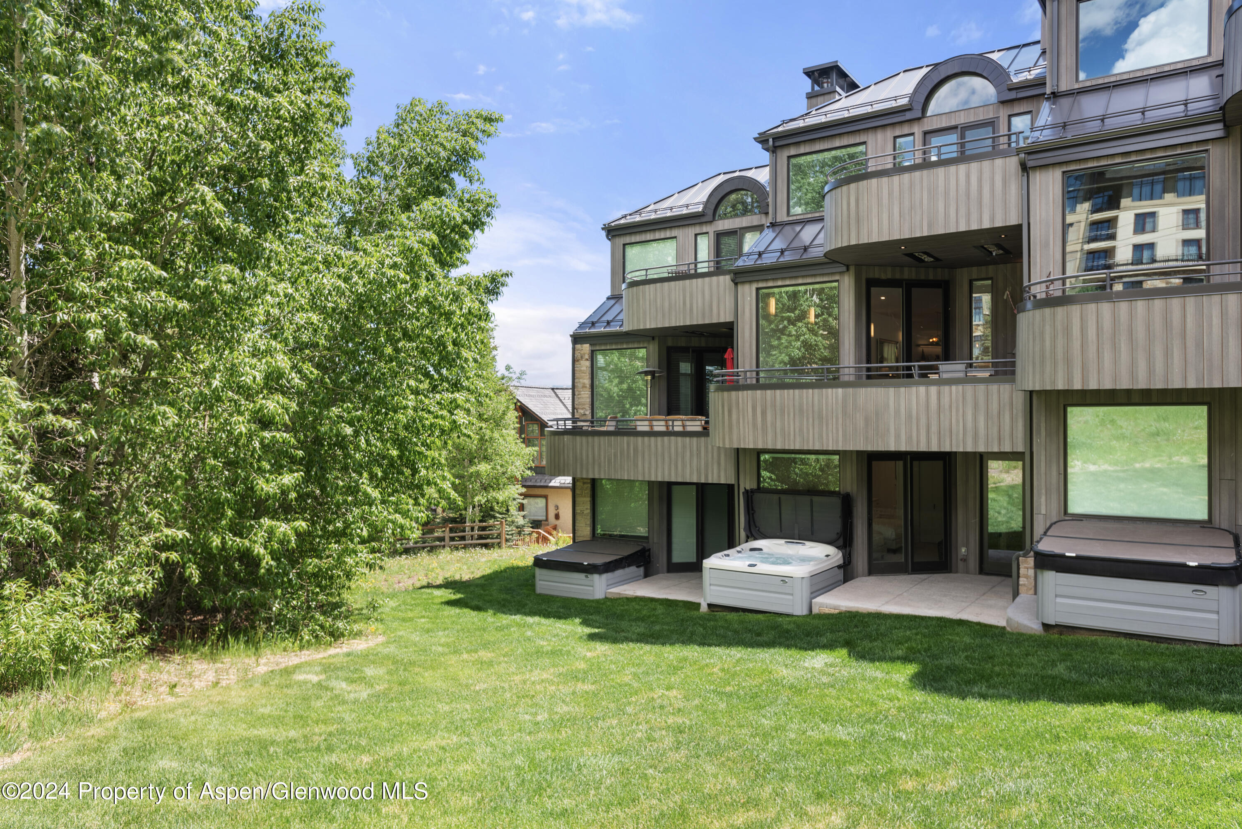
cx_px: 621
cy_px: 414
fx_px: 863
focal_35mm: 25
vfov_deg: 51.3
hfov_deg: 71.5
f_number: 7.1
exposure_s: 1/30
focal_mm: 25
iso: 80
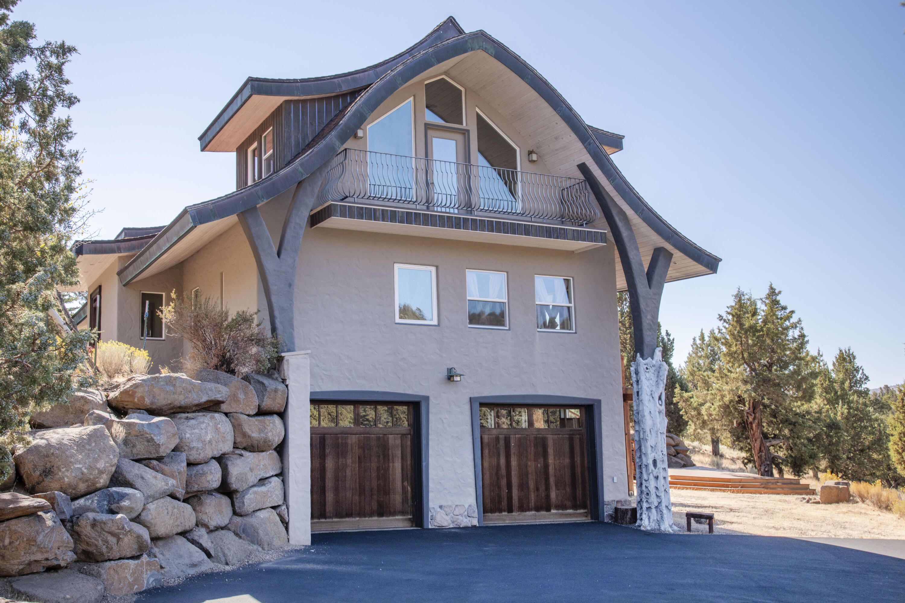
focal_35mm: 38
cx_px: 452
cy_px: 302
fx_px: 955
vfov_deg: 35.1
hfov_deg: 50.7
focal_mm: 38
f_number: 11
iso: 200
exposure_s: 1/80
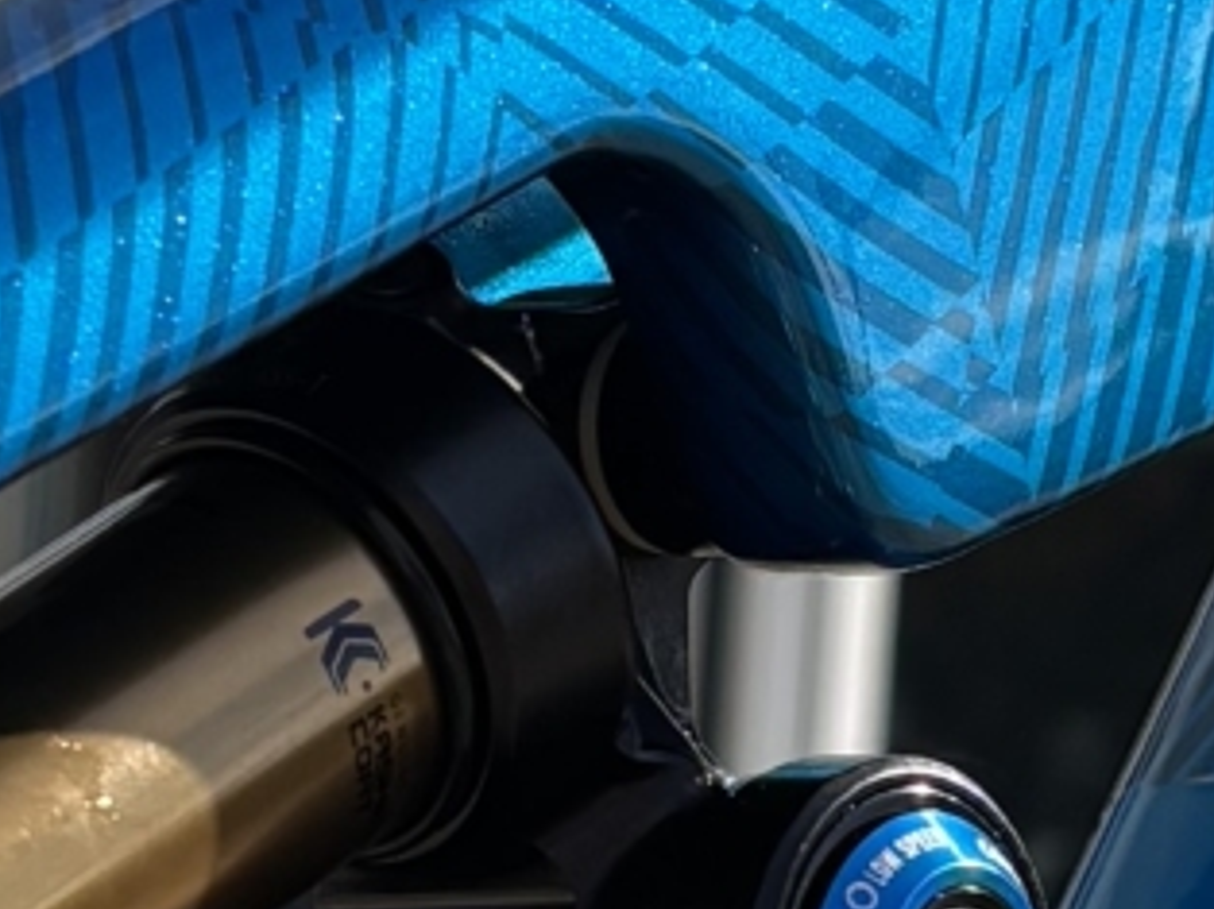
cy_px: 855
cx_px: 286
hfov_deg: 9.3
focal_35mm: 212
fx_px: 7429
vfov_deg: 7.0
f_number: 1.6
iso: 50
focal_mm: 5.96
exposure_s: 1/2571
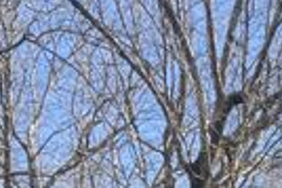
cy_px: 696
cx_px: 410
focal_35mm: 135
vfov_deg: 7.7
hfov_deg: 14.3
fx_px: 1056
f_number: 1.6
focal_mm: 5.1
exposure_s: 1/777
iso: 50
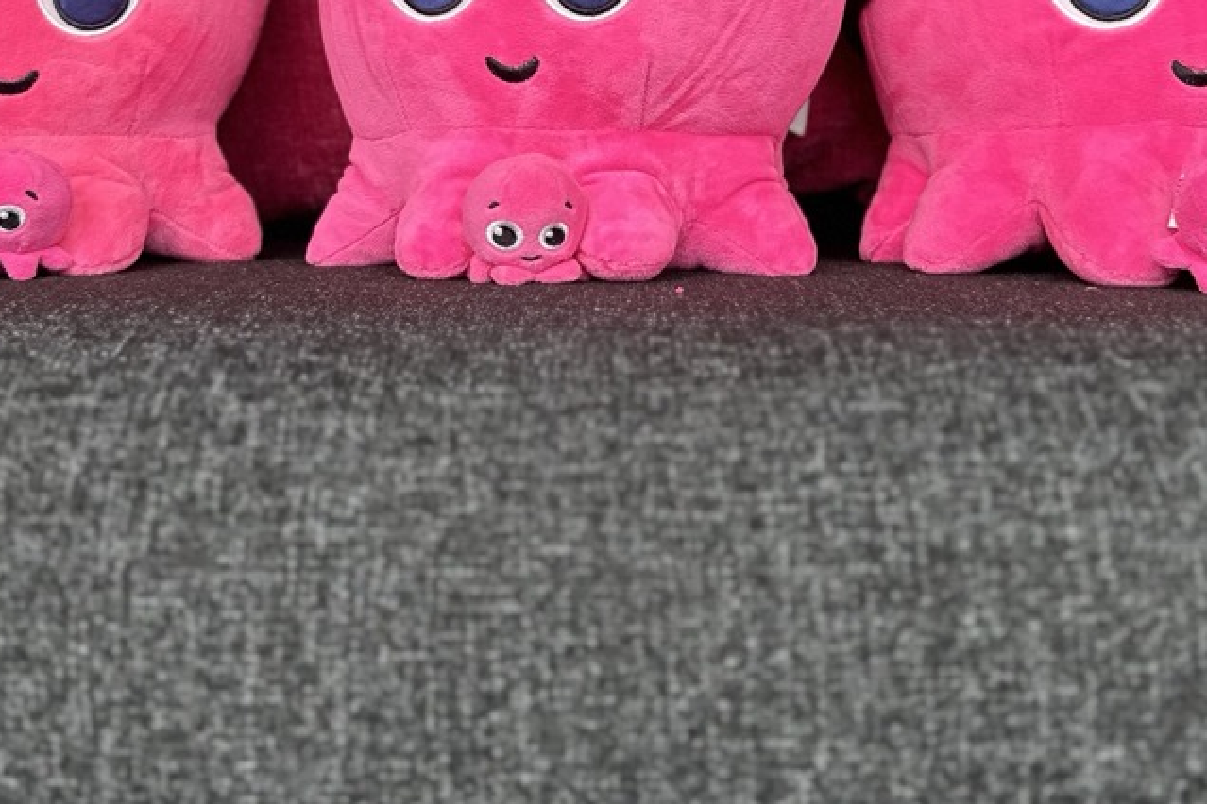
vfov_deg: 25.6
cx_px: 576
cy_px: -2
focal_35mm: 50
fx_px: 1676
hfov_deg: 39.6
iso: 80
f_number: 1.78
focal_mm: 6.86
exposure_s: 1/355
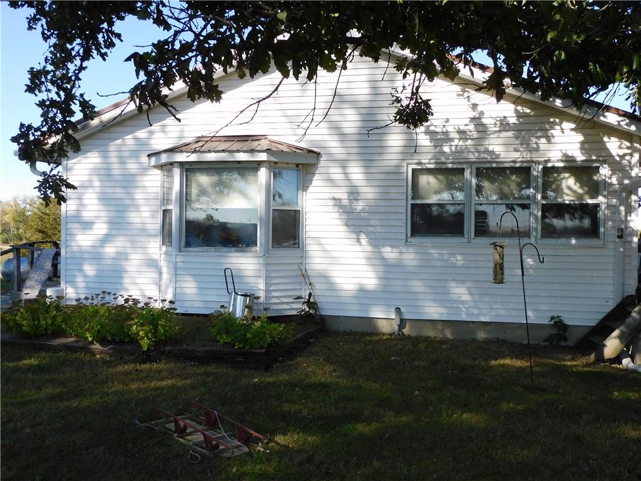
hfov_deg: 55.4
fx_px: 611
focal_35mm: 33
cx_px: 320
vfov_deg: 42.9
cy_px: 240
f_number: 3.6
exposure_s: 1/500
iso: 125
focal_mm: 5.9
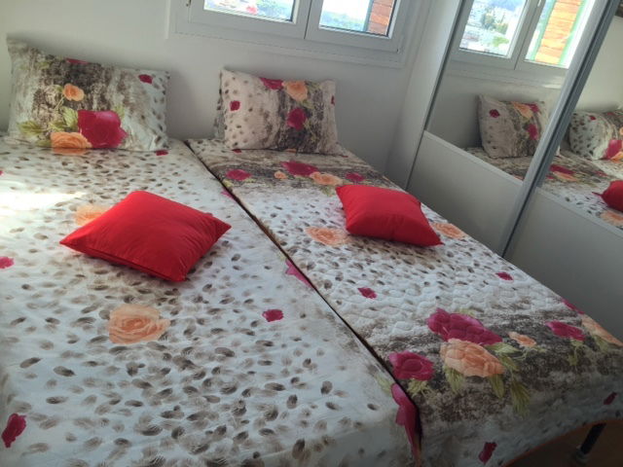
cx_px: 312
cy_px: 234
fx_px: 522
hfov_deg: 61.7
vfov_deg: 48.2
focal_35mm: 29
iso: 40
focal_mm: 4.15
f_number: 2.2
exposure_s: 1/120
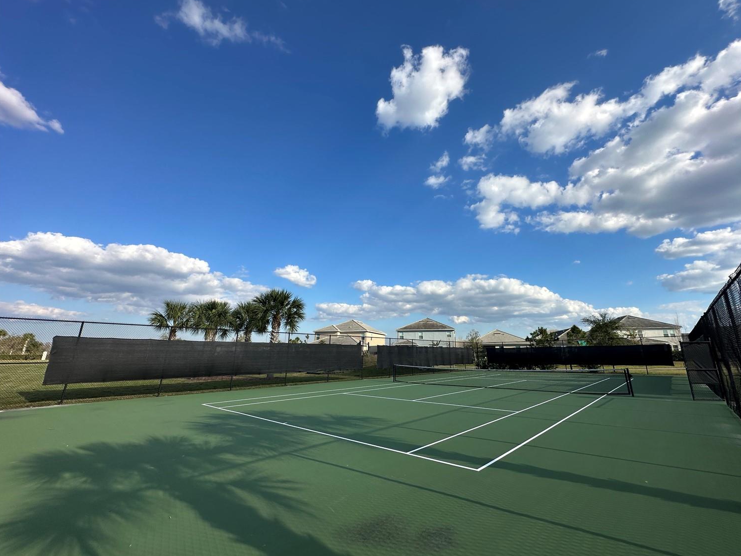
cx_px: 395
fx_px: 321
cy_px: 267
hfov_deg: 98.0
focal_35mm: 15
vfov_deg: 81.7
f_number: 2.2
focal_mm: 2.22
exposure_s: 1/2174
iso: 50
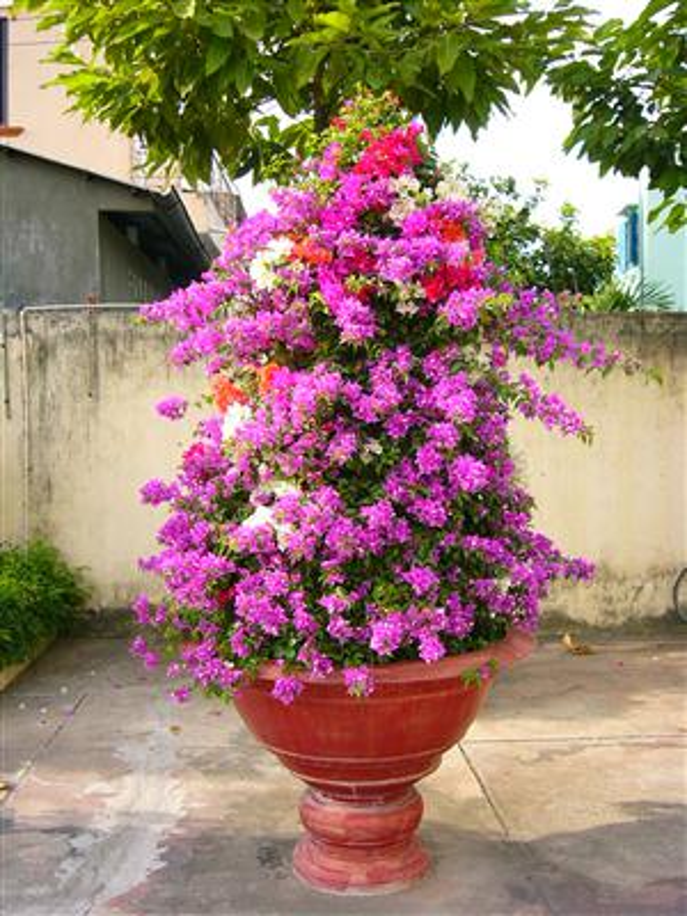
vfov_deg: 49.0
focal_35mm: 38
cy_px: 458
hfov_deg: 37.7
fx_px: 1006
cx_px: 344
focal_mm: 6.3
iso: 50
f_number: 2.9
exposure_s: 1/250
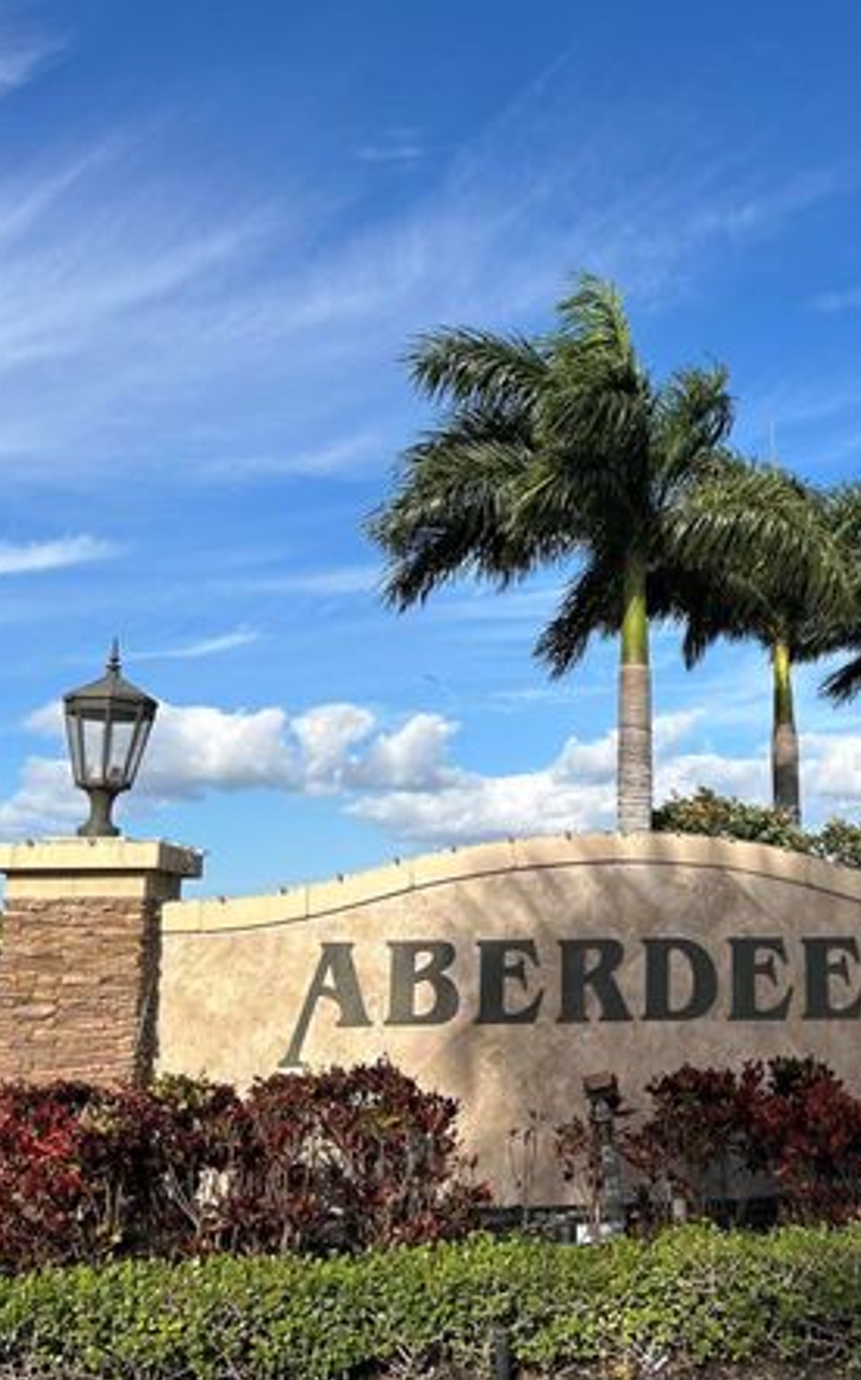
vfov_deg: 52.8
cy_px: 692
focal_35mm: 37
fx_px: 1390
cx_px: 708
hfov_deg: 33.3
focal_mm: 5.7
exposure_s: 1/4630
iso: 50
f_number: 1.5
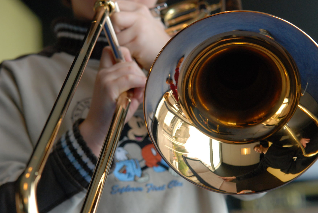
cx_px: 184
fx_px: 1341
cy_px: 105
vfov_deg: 9.1
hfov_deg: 13.5
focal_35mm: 152
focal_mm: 85
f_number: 5.6
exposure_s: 1/80
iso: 400
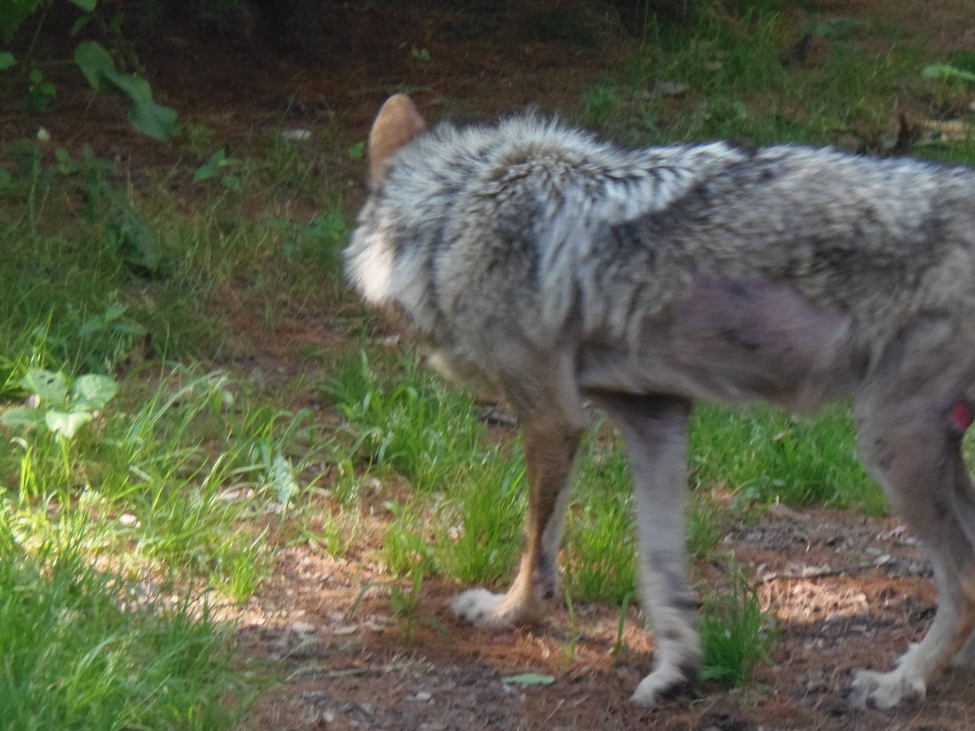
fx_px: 6816
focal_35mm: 242
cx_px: 488
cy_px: 366
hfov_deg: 8.2
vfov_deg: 6.1
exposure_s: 1/50
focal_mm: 44.9
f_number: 5.1
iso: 400
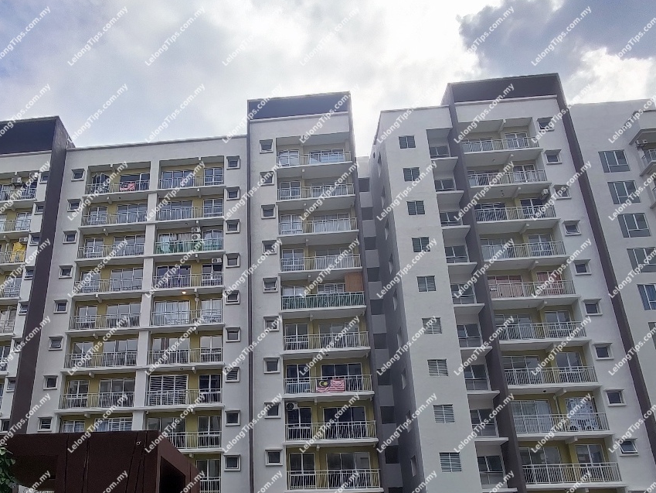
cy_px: 366
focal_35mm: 24
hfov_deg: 70.3
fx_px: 455
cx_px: 241
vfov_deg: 54.3
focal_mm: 1.65
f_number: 2.2
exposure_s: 1/476
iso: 50
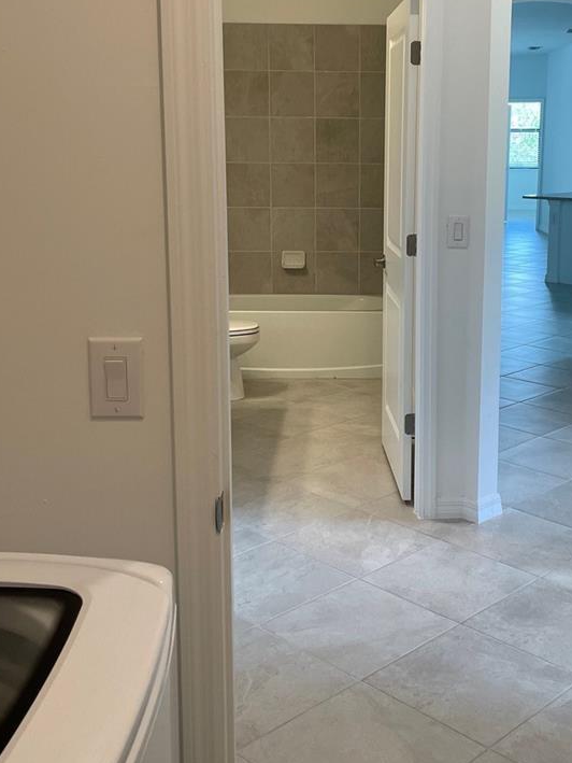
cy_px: 310
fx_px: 969
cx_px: 383
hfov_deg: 32.6
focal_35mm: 44
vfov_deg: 42.8
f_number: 1.6
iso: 100
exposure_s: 1/120
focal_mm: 5.1
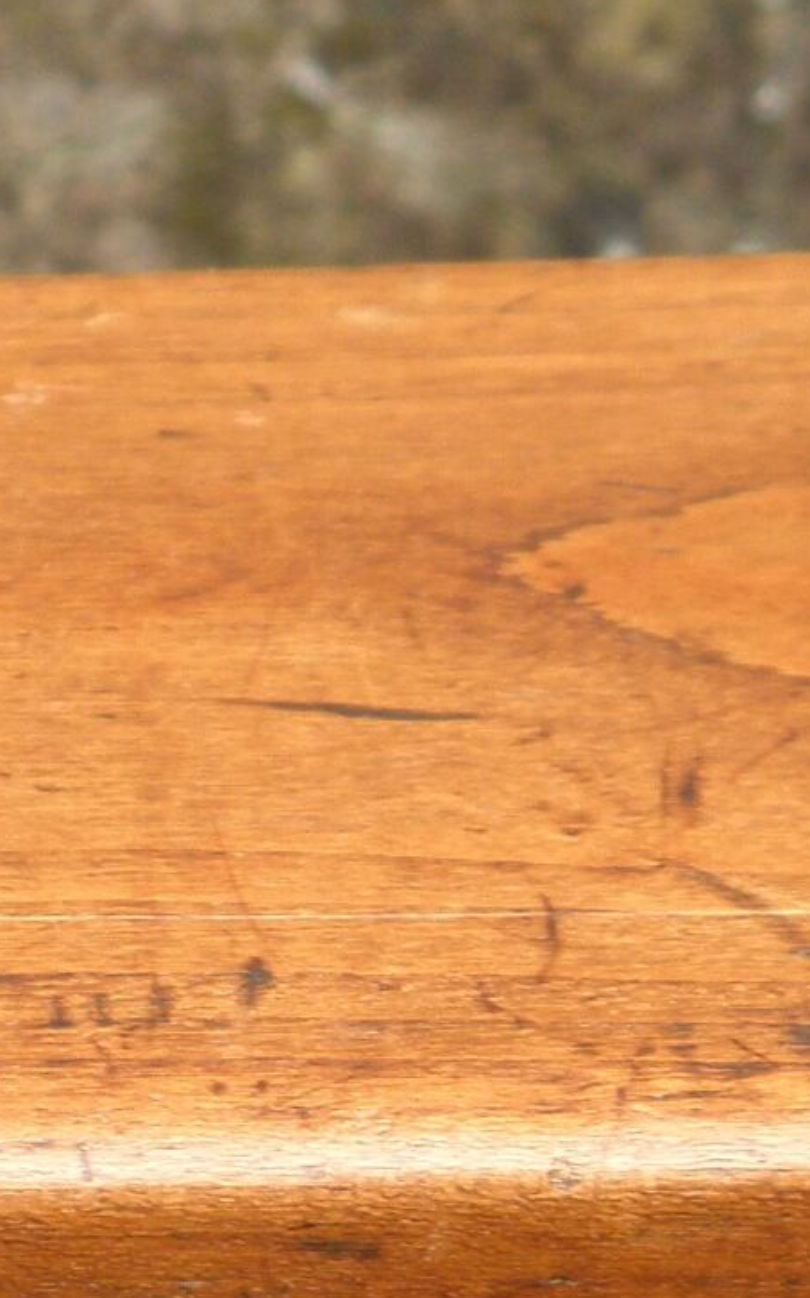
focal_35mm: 187
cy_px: 1452
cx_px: 177
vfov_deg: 11.1
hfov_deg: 7.0
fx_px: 6613
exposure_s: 1/50
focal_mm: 9.1
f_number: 4
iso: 100
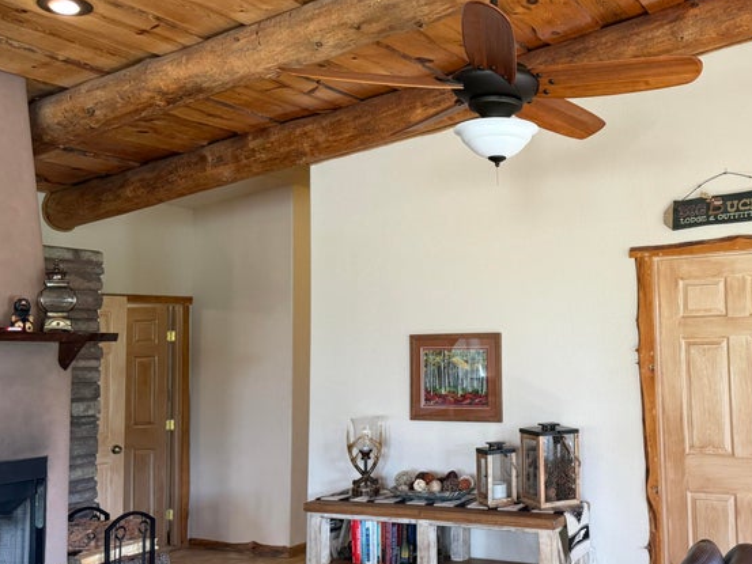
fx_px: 804
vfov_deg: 38.7
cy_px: 291
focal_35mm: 37
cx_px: 546
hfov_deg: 48.6
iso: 200
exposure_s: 1/106
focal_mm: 6.76
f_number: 1.78
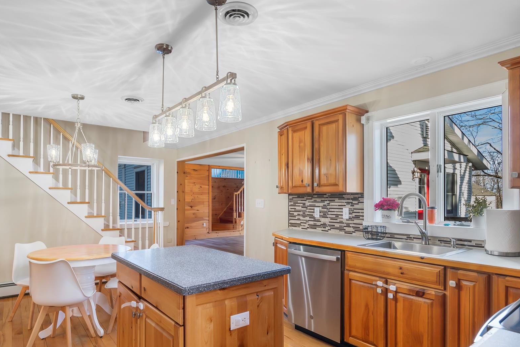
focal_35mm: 21
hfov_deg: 81.1
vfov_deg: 59.1
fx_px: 303
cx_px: 244
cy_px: 205
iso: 400
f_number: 6.3
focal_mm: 16
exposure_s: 1/6
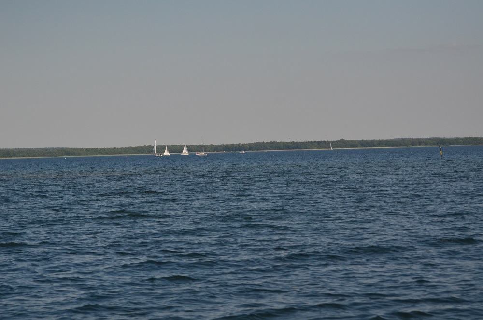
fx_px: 1707
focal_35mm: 128
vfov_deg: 10.7
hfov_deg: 16.1
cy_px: 160
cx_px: 242
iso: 400
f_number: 4.5
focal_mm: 85
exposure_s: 1/8000
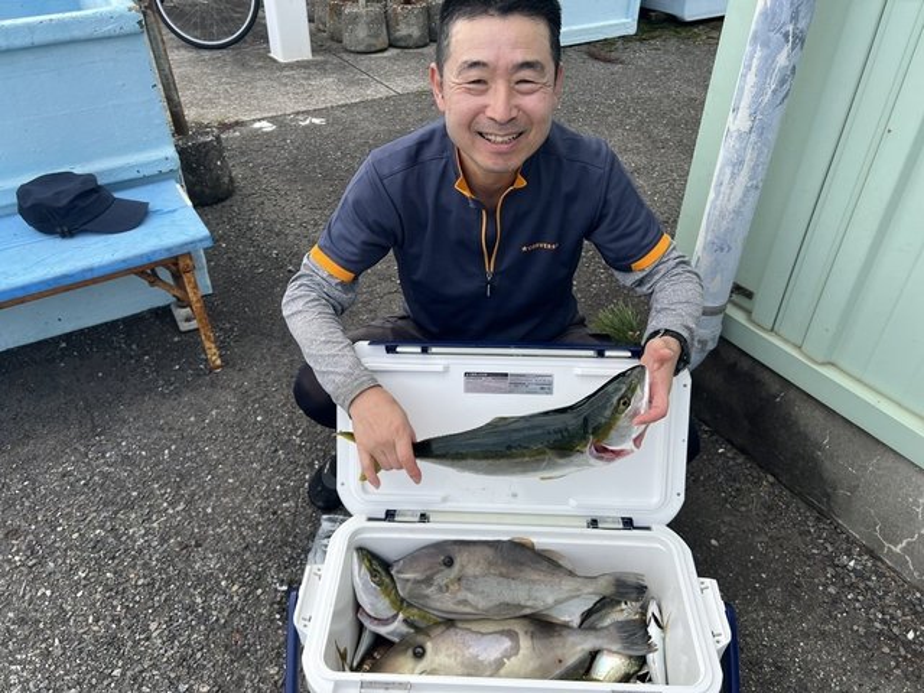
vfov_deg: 53.1
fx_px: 694
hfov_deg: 67.3
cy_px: 346
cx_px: 462
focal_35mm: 26
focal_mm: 5.7
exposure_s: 1/709
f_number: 1.5
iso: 50
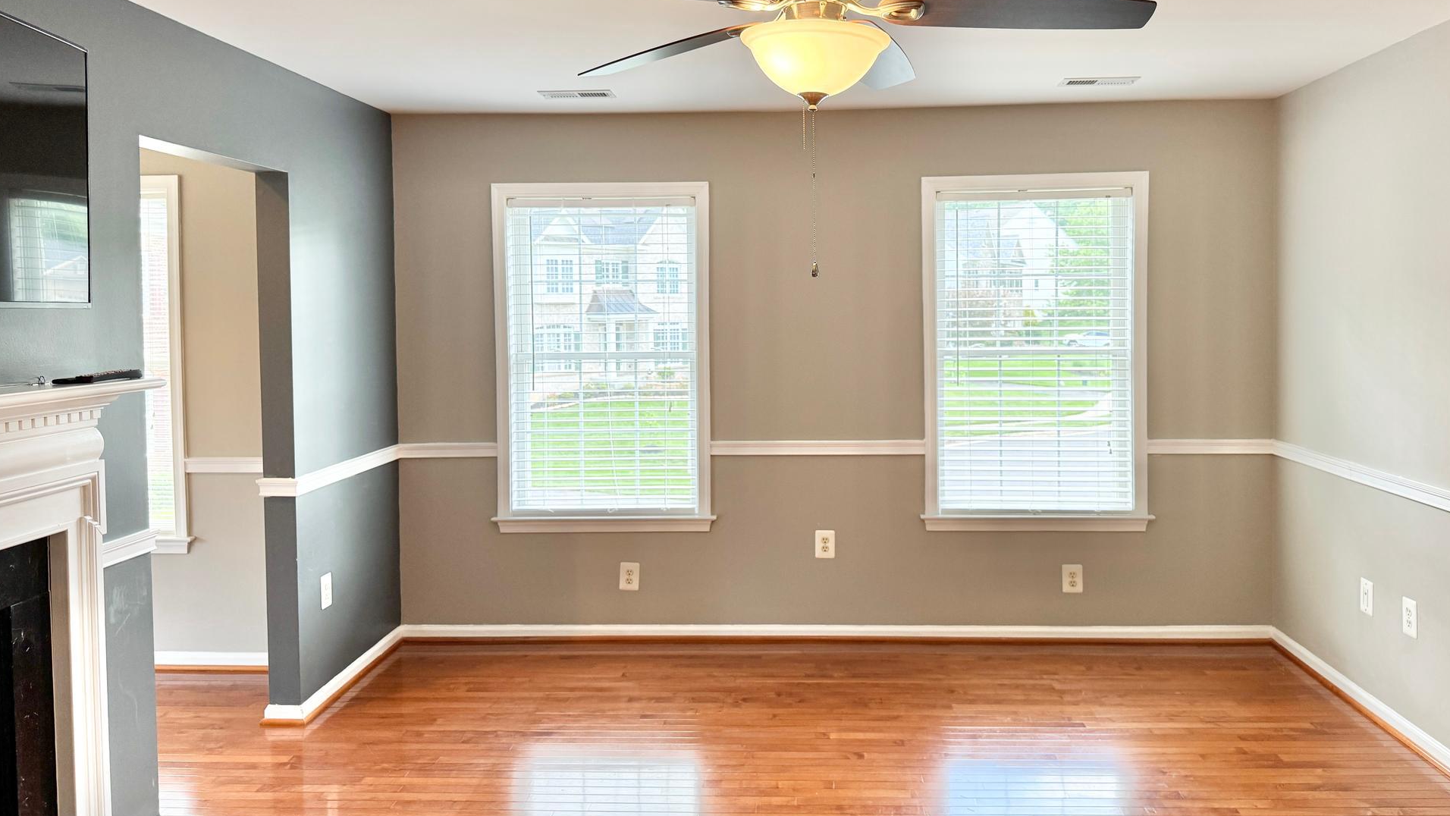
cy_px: 328
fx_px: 1077
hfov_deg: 67.9
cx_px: 767
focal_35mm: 28
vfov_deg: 41.3
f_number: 1.78
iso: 125
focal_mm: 6.76
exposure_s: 1/120
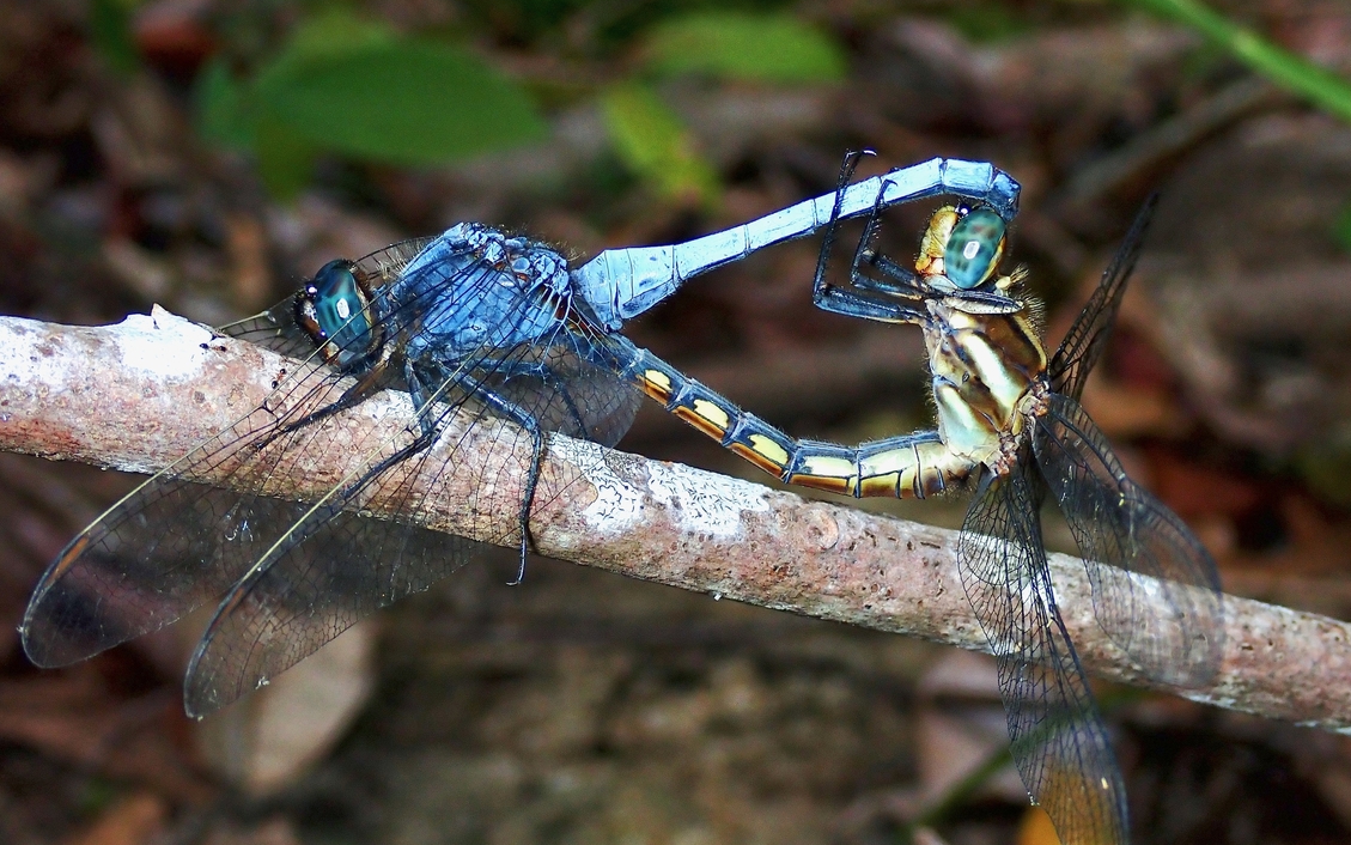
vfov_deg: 17.2
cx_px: 673
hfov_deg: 27.1
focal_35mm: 76
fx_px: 2799
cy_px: 467
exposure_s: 1/125
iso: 200
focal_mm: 12.73
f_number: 5.6
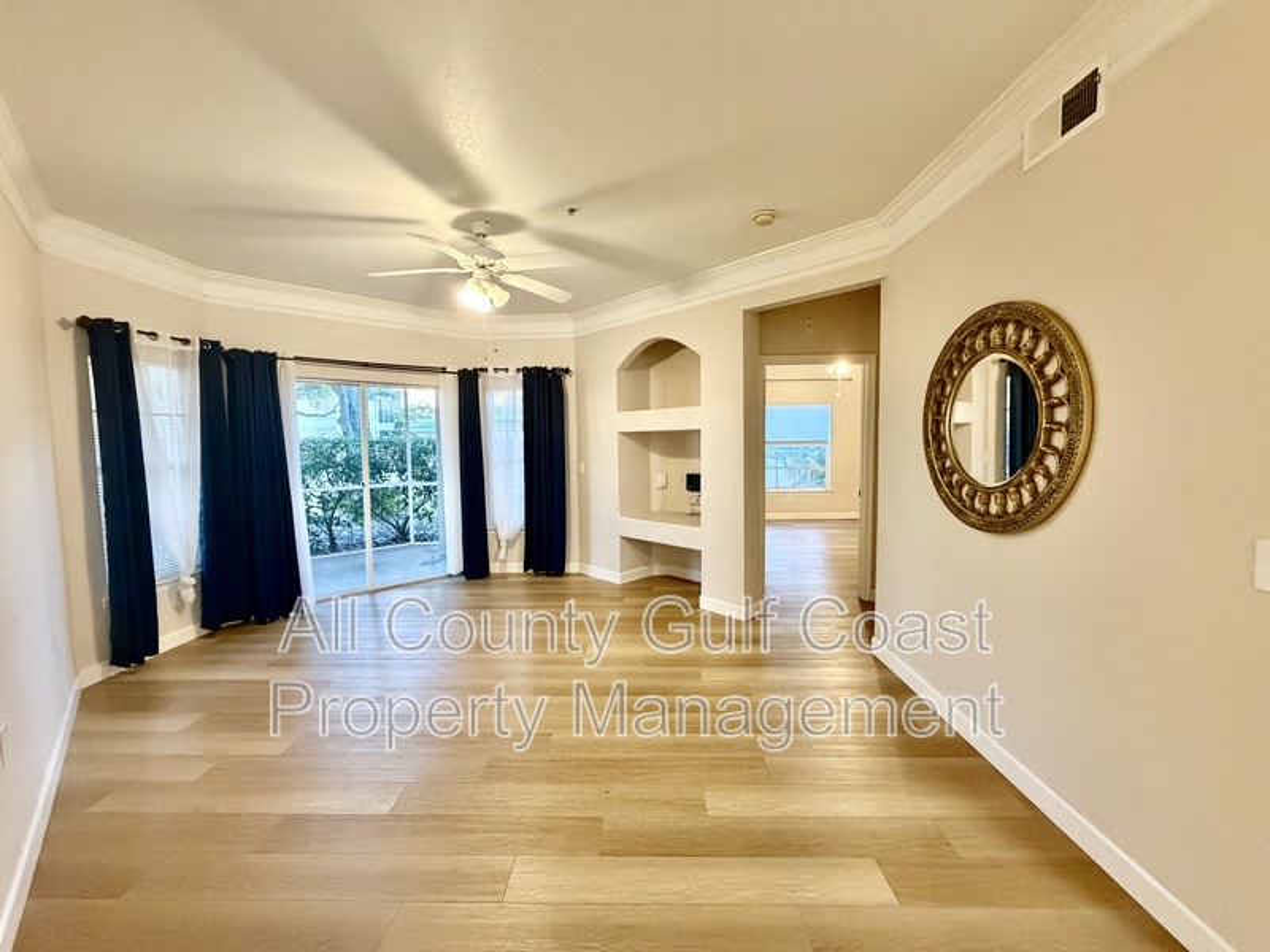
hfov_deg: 102.1
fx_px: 514
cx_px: 635
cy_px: 476
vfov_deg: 85.7
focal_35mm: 14
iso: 640
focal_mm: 2.22
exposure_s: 1/60
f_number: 2.2
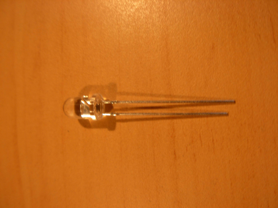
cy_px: 104
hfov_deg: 49.0
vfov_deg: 37.7
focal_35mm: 38
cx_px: 139
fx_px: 305
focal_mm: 6.3
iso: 79
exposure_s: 1/8.9
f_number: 2.9
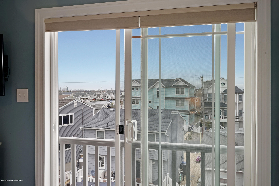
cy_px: 93
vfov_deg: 37.8
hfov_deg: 54.4
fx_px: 271
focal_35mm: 35
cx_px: 140
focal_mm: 35
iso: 320
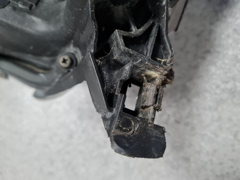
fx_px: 180
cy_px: 90
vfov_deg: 53.1
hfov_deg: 67.3
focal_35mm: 26
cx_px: 120
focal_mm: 5.4
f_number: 1.8
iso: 400
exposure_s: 1/50
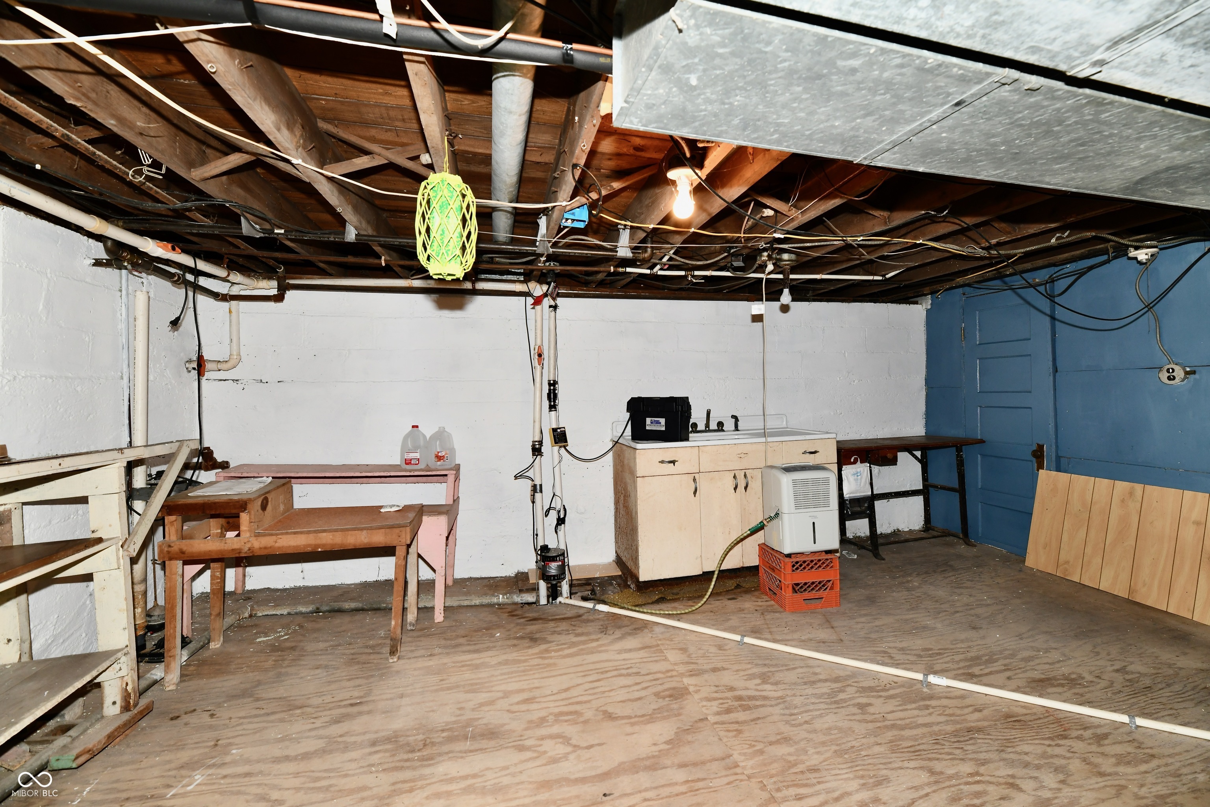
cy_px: 404
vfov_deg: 81.2
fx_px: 471
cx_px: 605
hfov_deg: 104.3
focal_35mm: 14
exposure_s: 1/60
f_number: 6.3
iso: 640
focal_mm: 14
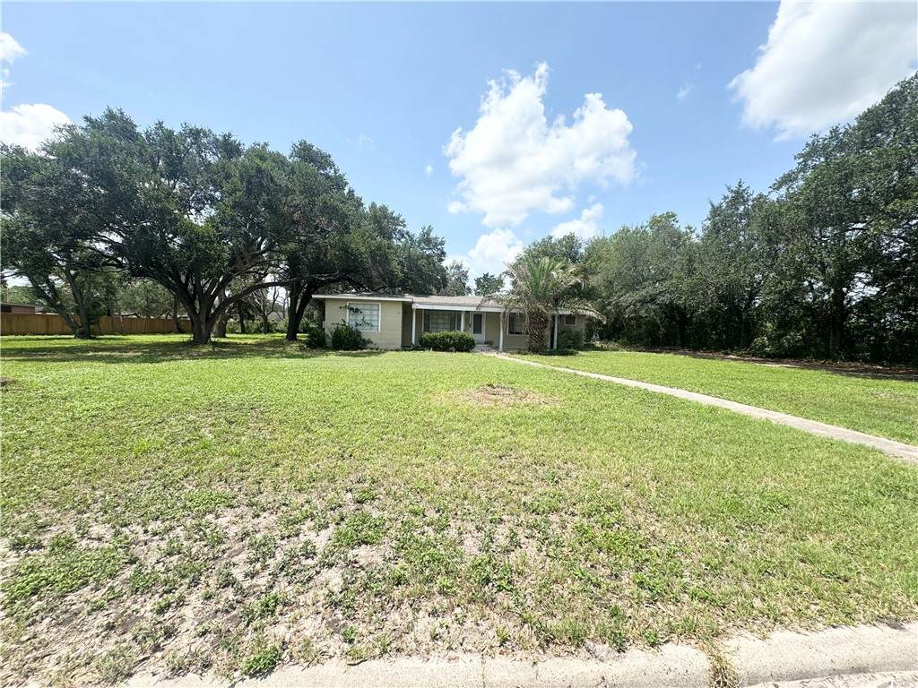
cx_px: 459
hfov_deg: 102.1
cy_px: 344
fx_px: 371
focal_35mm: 14
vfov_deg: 85.7
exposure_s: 1/1567
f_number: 2.2
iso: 40
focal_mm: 2.22
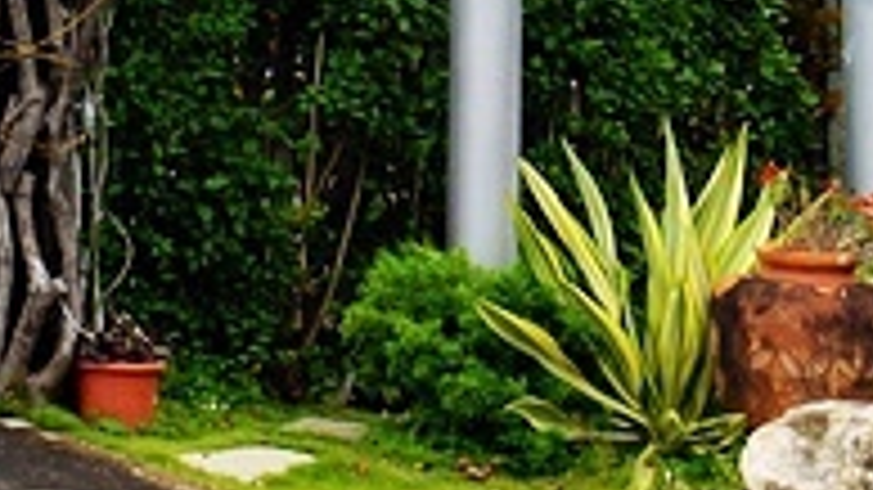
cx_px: -585
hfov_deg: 14.6
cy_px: -555
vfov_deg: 8.5
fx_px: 3078
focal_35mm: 133
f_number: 10
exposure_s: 1/100
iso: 100
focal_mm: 16
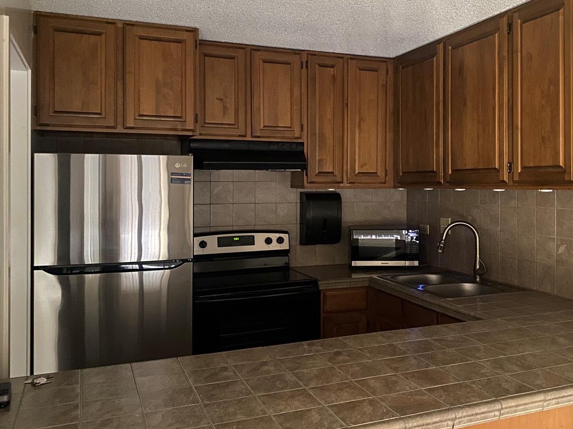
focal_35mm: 35
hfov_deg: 52.3
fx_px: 579
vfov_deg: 40.6
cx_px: 341
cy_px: 183
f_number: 1.8
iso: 500
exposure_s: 1/12
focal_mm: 4.25
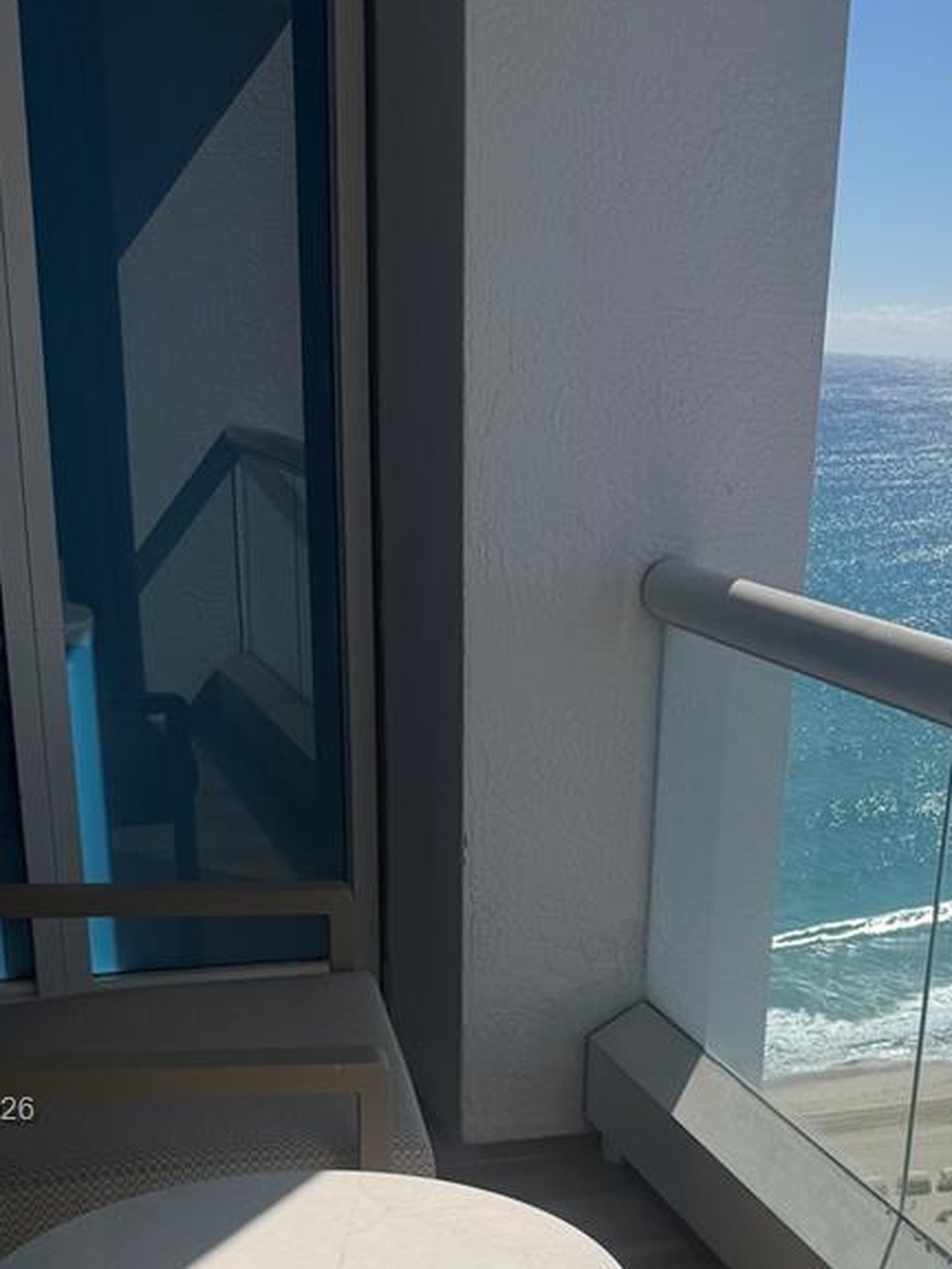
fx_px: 1833
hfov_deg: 28.9
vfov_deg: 36.1
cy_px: 1113
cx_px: 619
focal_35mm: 50
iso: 80
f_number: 1.78
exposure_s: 1/8130
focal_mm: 6.76
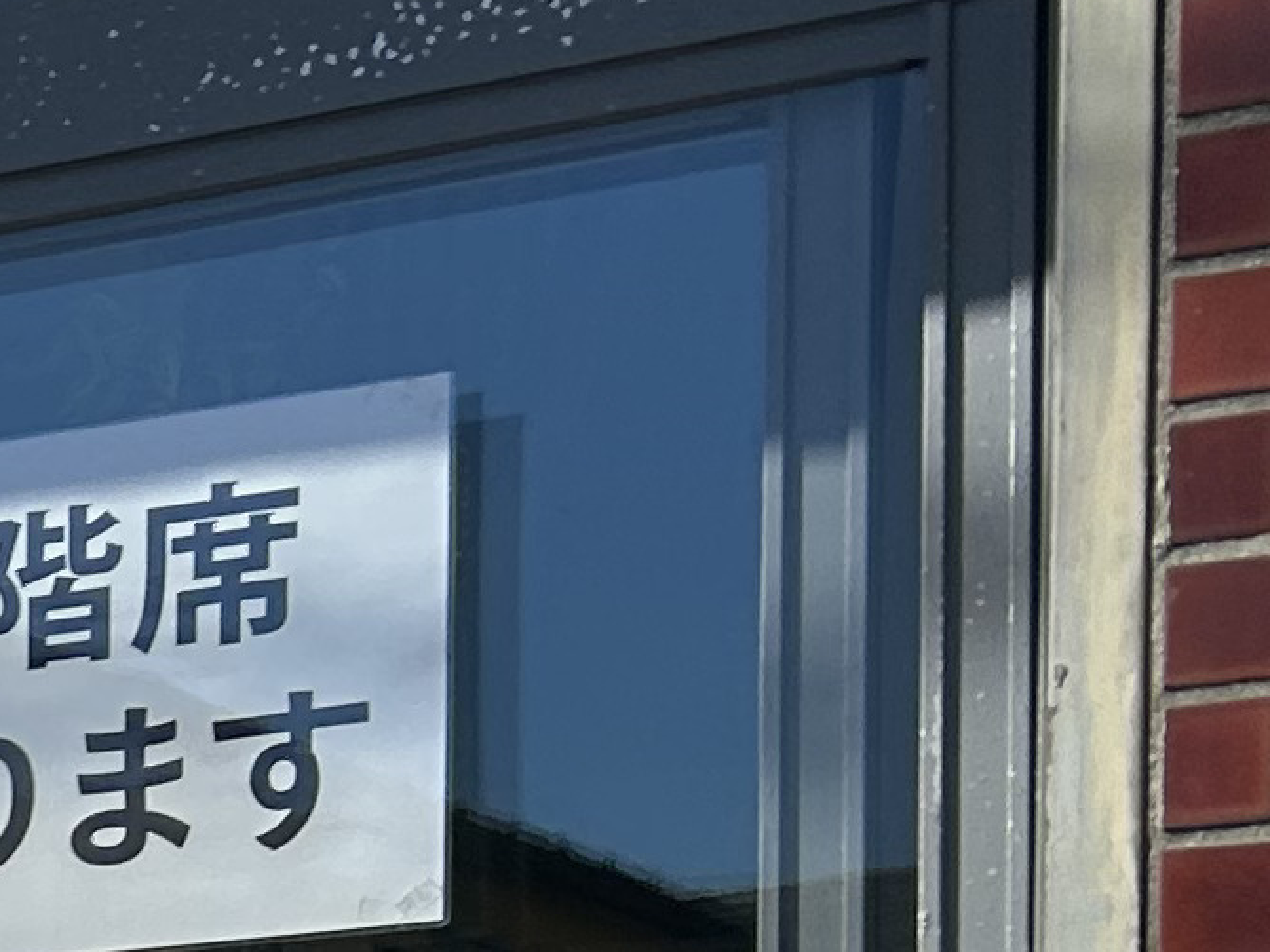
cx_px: -2198
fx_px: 5760
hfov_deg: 10.2
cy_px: 1796
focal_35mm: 157
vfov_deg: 9.0
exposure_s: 1/5587
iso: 50
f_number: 1.5
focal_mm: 5.7
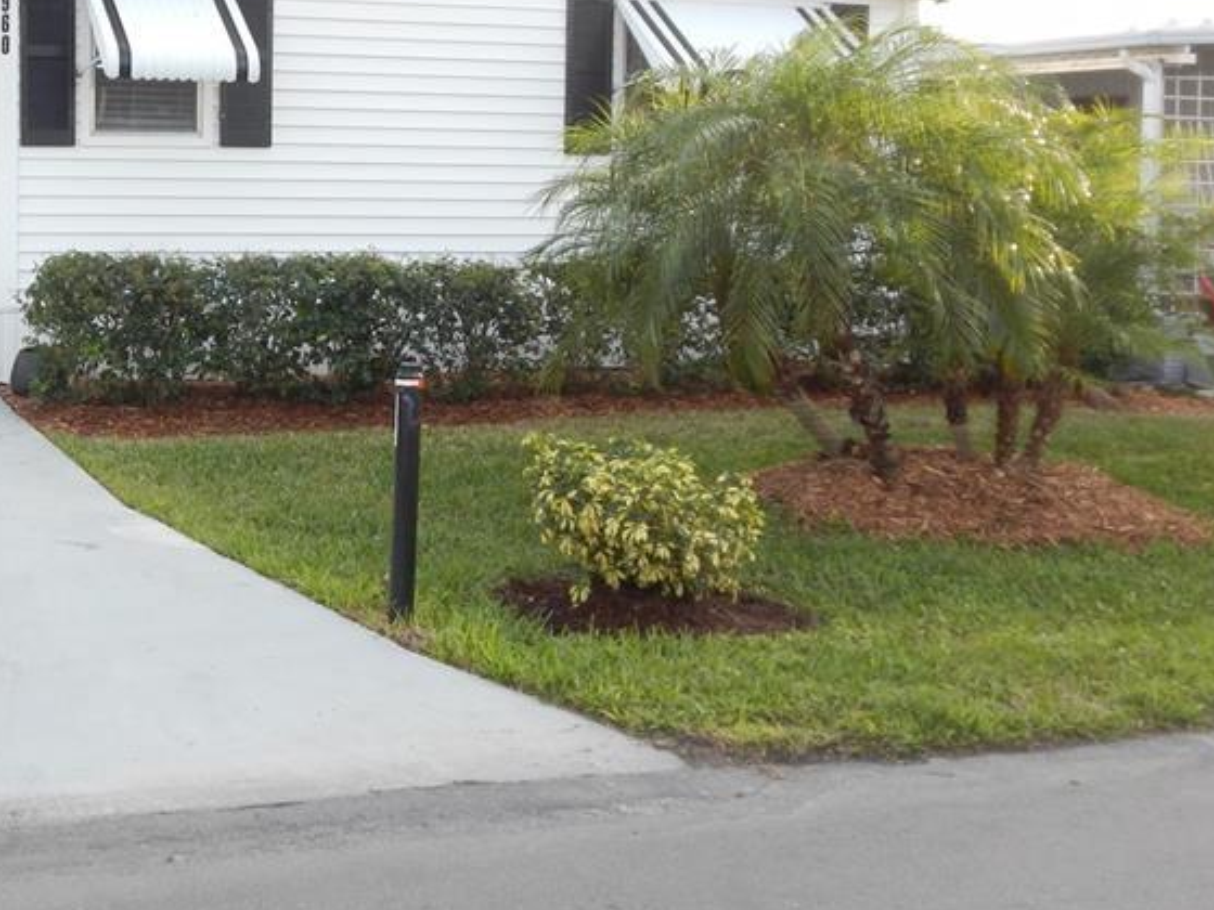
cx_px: 262
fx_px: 1859
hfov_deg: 35.1
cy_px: 277
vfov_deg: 27.3
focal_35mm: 53
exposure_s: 1/200
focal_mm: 5.2
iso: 125
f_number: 3.3
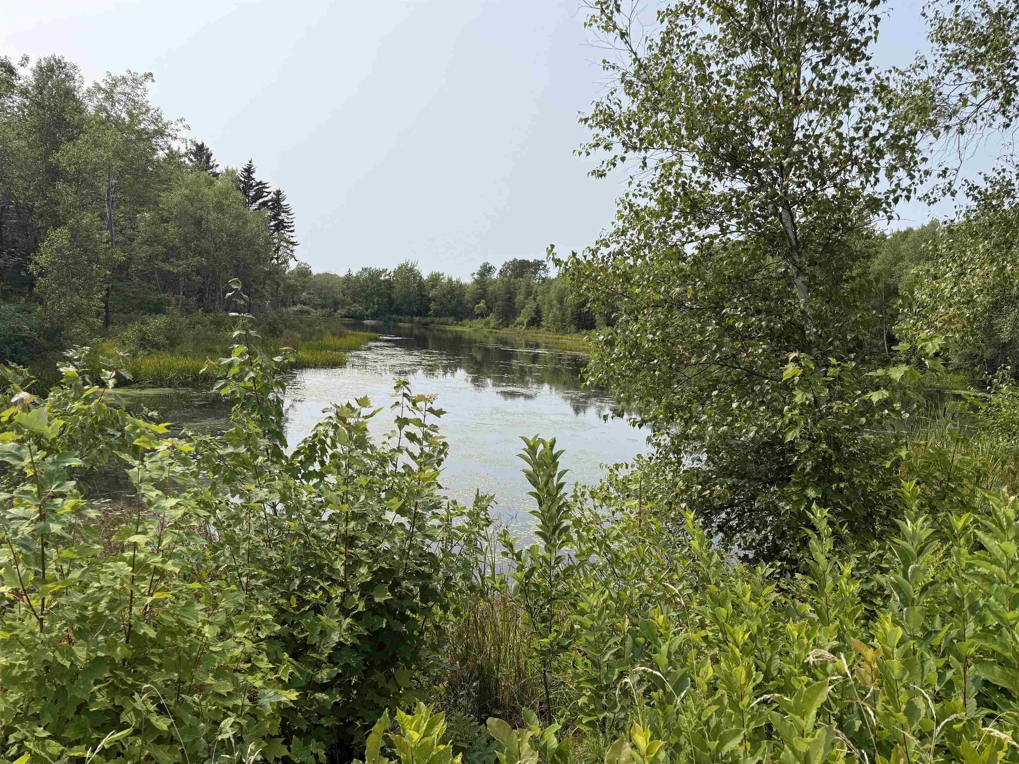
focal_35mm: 24
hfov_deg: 71.6
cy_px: 382
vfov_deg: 56.8
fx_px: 706
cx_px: 510
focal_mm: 6.76
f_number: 1.78
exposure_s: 1/5714
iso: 80
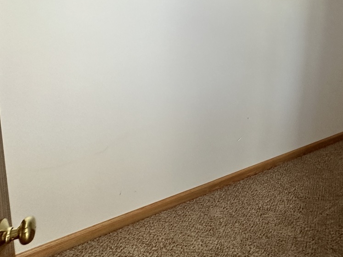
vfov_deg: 46.8
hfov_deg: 62.3
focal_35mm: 27
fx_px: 267
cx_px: 250
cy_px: 31
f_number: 2.2
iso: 320
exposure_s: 1/60
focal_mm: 2.22
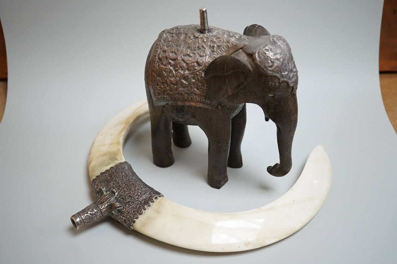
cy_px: 132
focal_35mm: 45
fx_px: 496
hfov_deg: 43.6
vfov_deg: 29.9
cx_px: 198
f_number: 5
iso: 2500
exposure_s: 1/400
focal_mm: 30
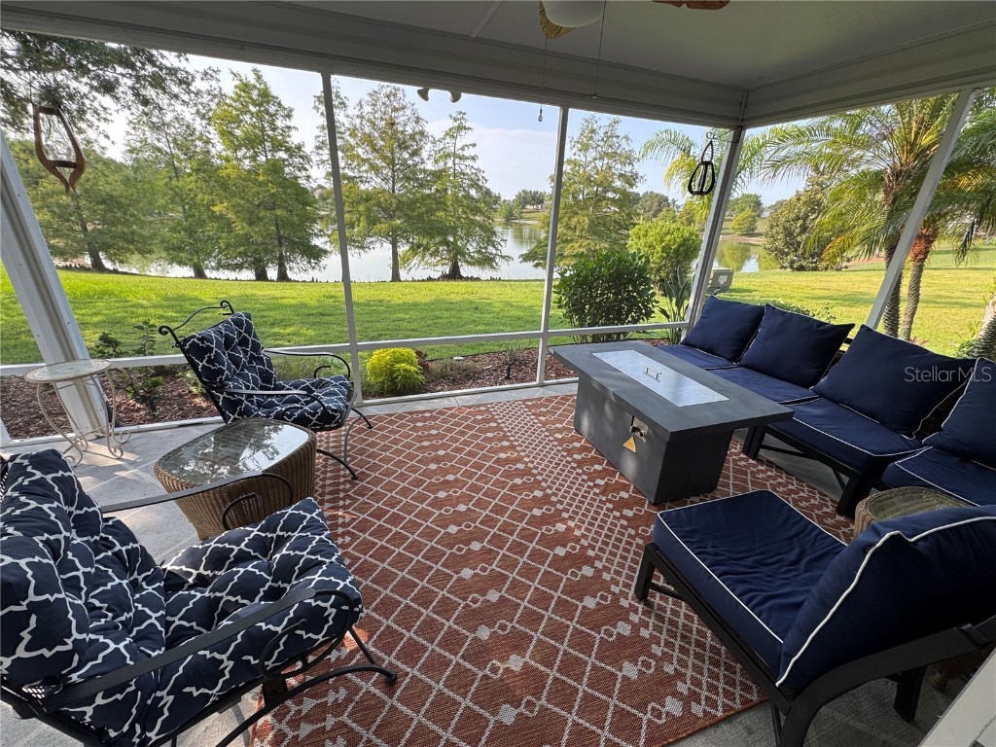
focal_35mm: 14
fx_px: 403
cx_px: 498
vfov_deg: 85.7
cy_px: 374
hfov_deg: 102.1
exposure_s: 1/204
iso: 40
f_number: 2.2
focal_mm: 2.22
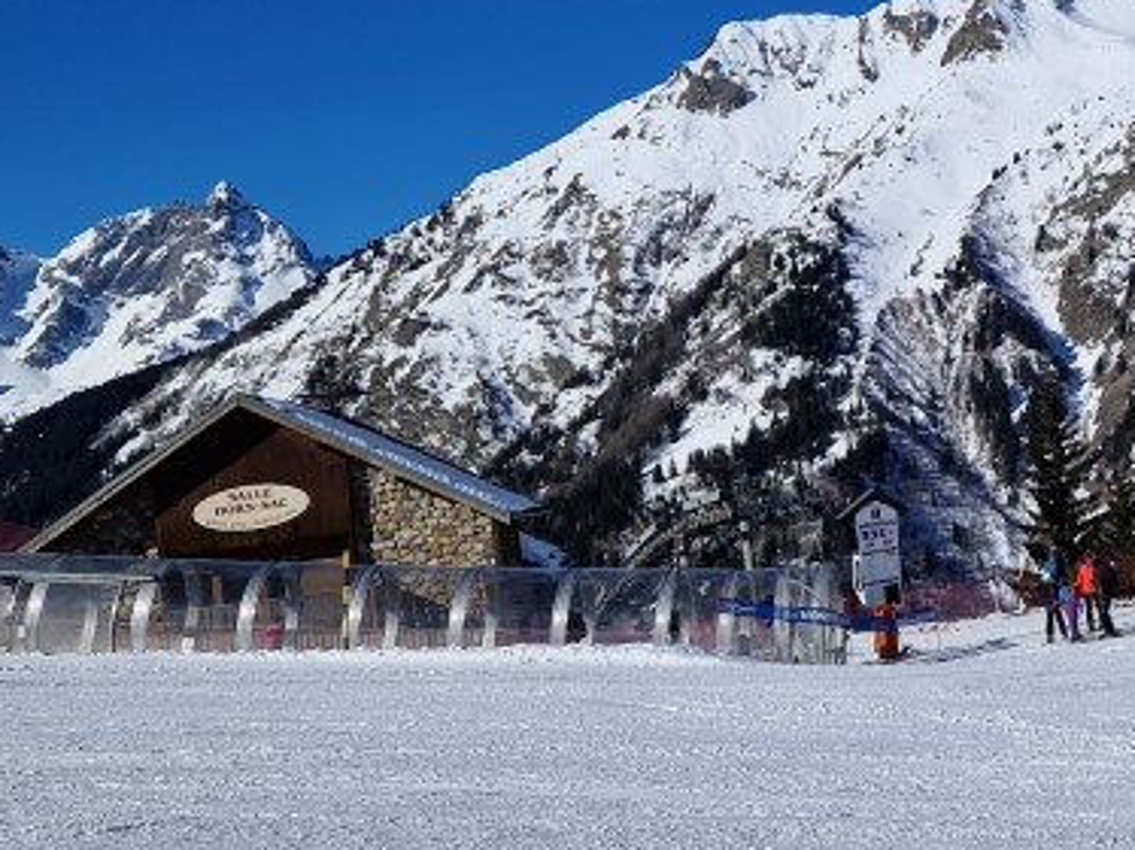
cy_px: 325
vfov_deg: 23.2
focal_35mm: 63
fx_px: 2064
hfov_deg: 28.4
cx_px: 1193
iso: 50
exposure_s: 1/5168
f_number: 1.8
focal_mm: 5.4
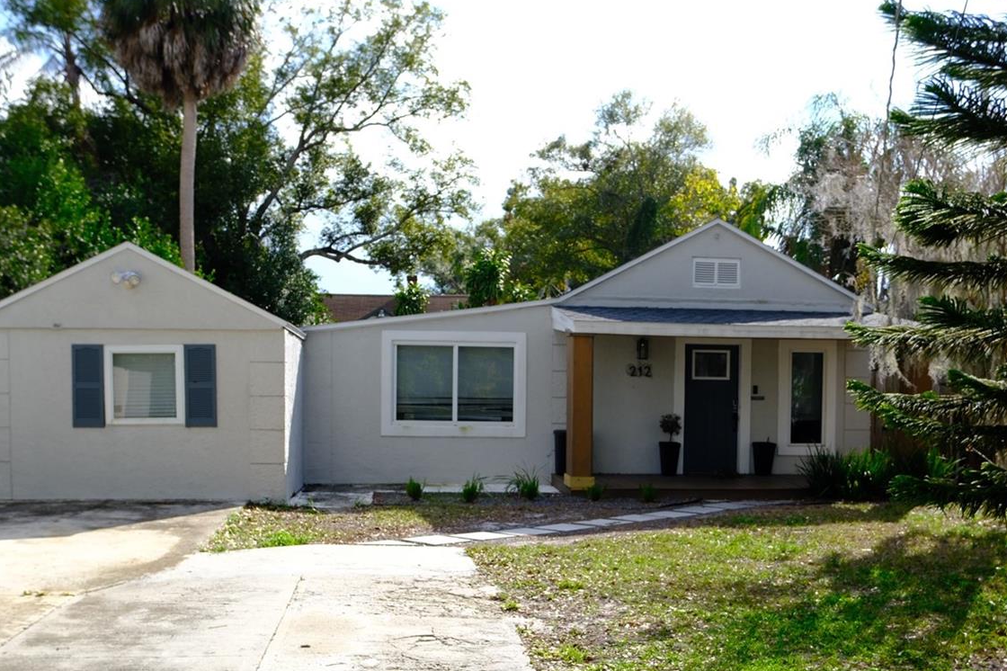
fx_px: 1118
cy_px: 467
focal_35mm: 40
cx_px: 487
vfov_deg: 33.0
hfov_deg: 48.5
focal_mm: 18.6
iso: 160
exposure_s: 1/640
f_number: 4
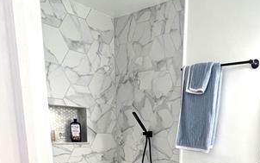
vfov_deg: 30.7
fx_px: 248
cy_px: 196
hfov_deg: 52.9
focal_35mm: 35
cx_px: 194
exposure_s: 1/120
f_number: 1.8
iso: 250
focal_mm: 1.57
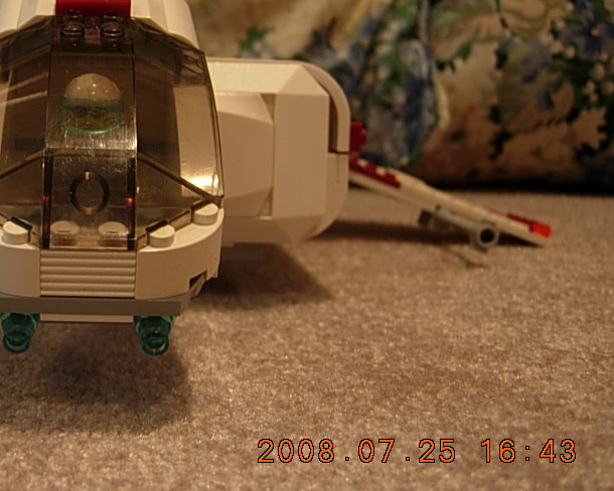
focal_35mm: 59
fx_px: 1072
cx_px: 104
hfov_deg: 31.0
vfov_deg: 25.6
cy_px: 146
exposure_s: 1/5
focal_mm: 7.5
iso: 50
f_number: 2.7
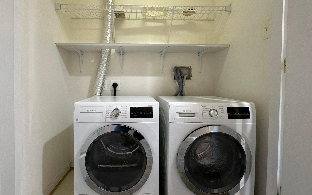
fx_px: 153
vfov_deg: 64.8
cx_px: 140
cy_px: 87
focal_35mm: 18
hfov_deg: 90.8
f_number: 2.2
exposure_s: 1/60
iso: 400
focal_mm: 2.22
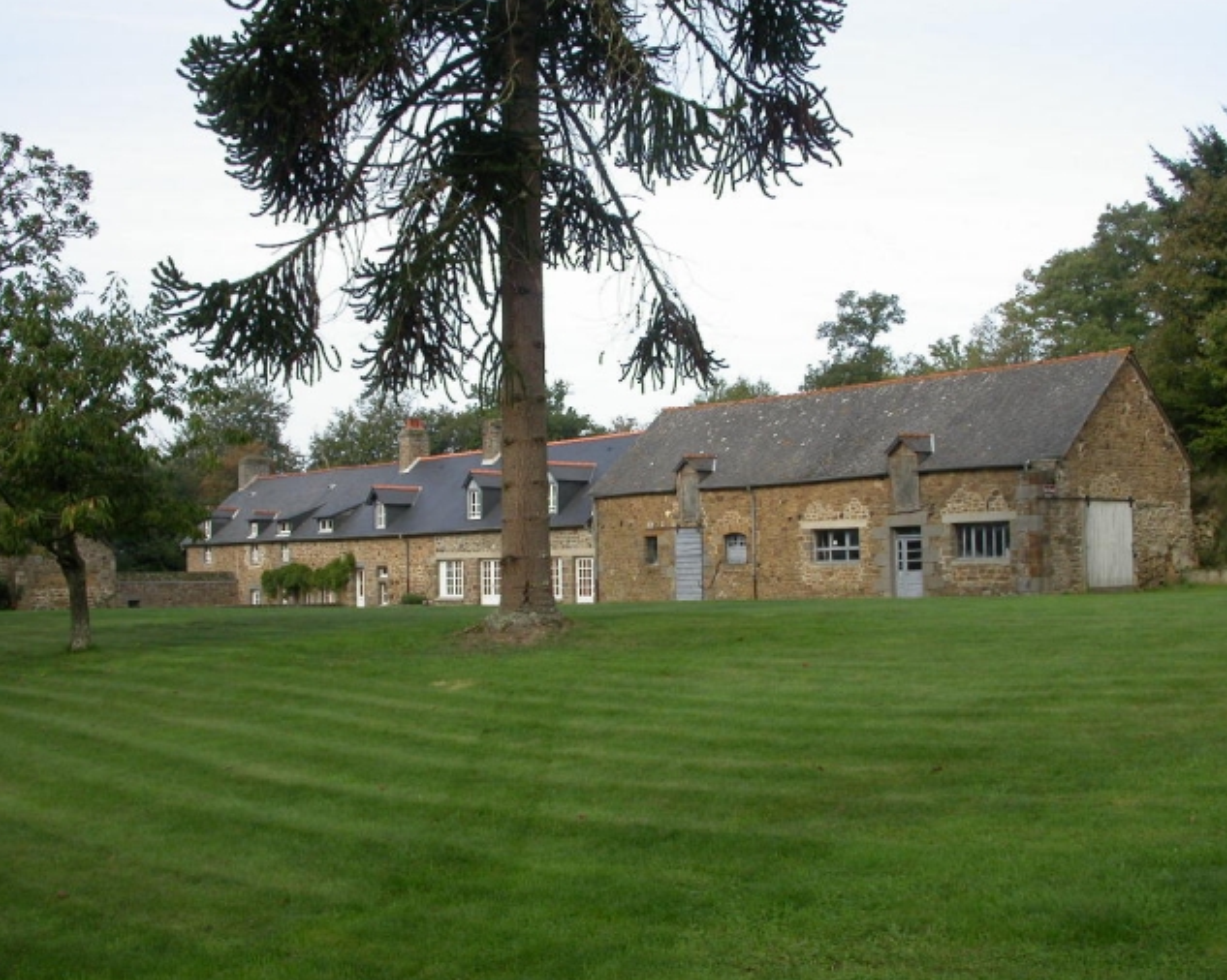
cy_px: 488
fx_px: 1452
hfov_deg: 45.8
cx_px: 638
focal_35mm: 40
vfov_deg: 37.3
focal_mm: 7.85
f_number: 6
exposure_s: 1/223
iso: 100
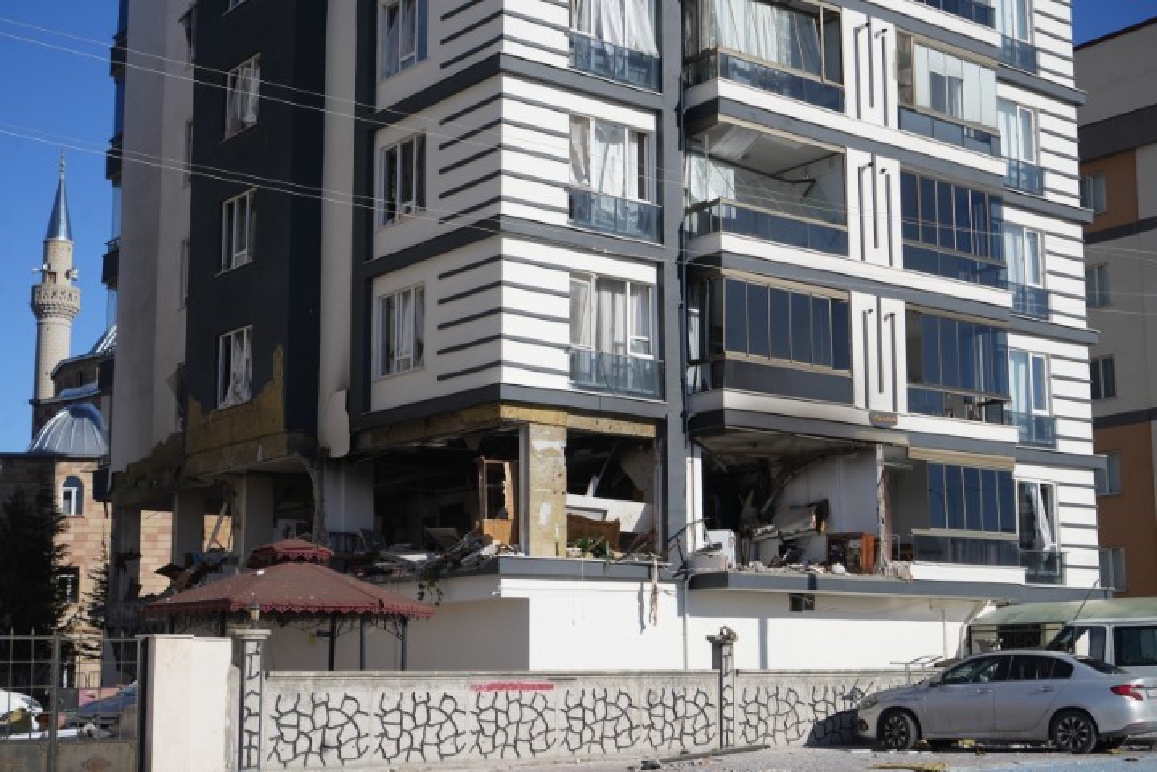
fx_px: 1639
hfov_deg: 38.9
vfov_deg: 26.5
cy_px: 386
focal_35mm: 51
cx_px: 578
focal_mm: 51
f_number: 7.1
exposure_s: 1/500
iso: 100
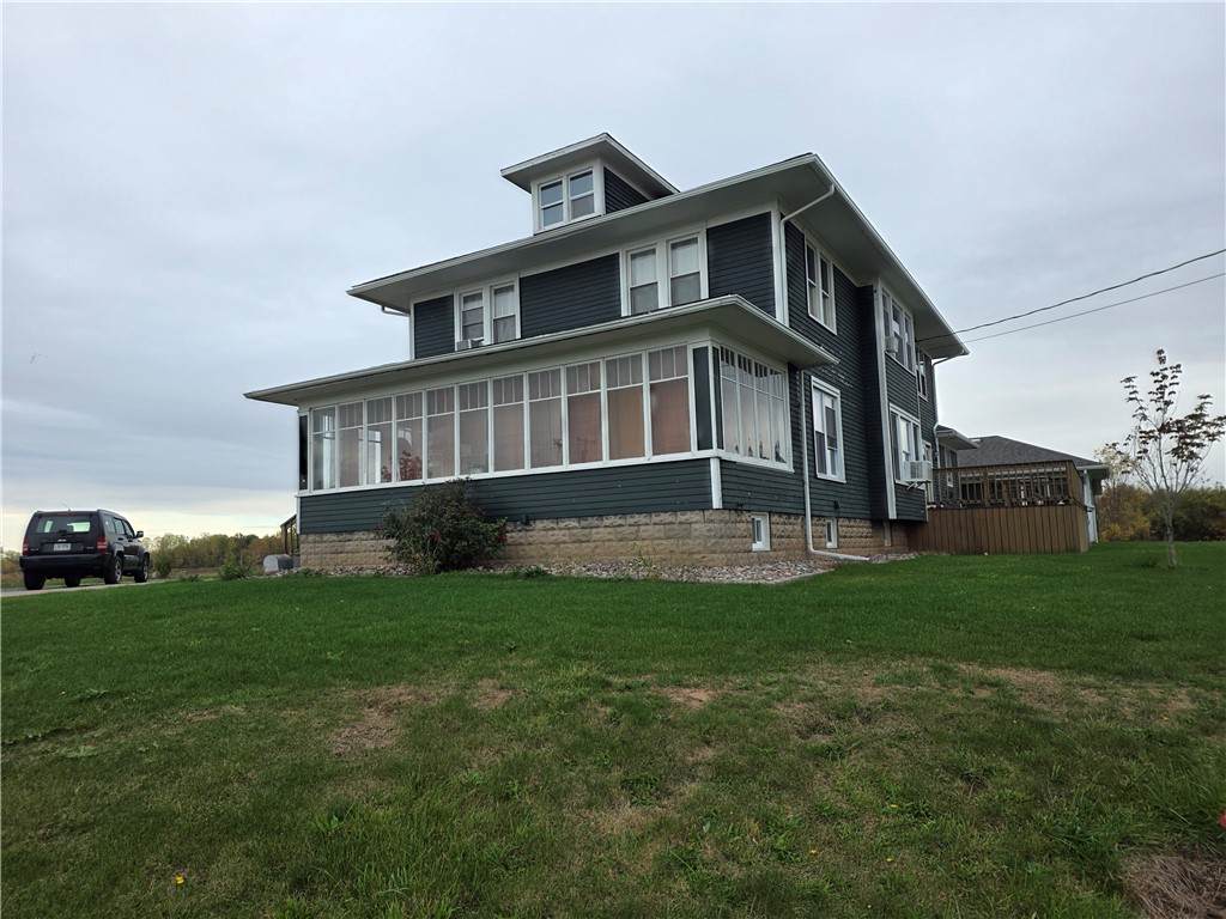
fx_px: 815
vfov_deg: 58.9
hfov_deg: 73.9
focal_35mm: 23
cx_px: 613
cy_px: 460
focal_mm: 6.3
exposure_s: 1/359
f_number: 1.7
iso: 32
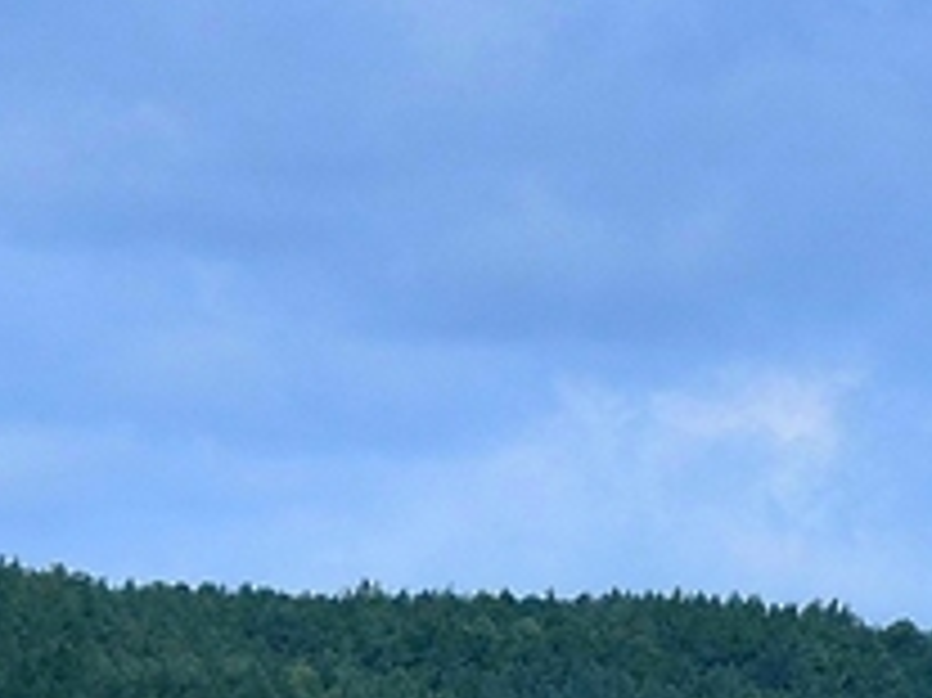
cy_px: 1542
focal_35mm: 526
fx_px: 14154
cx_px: 2346
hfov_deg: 3.7
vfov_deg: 2.8
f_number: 8
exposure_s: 1/500
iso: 160
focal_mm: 42
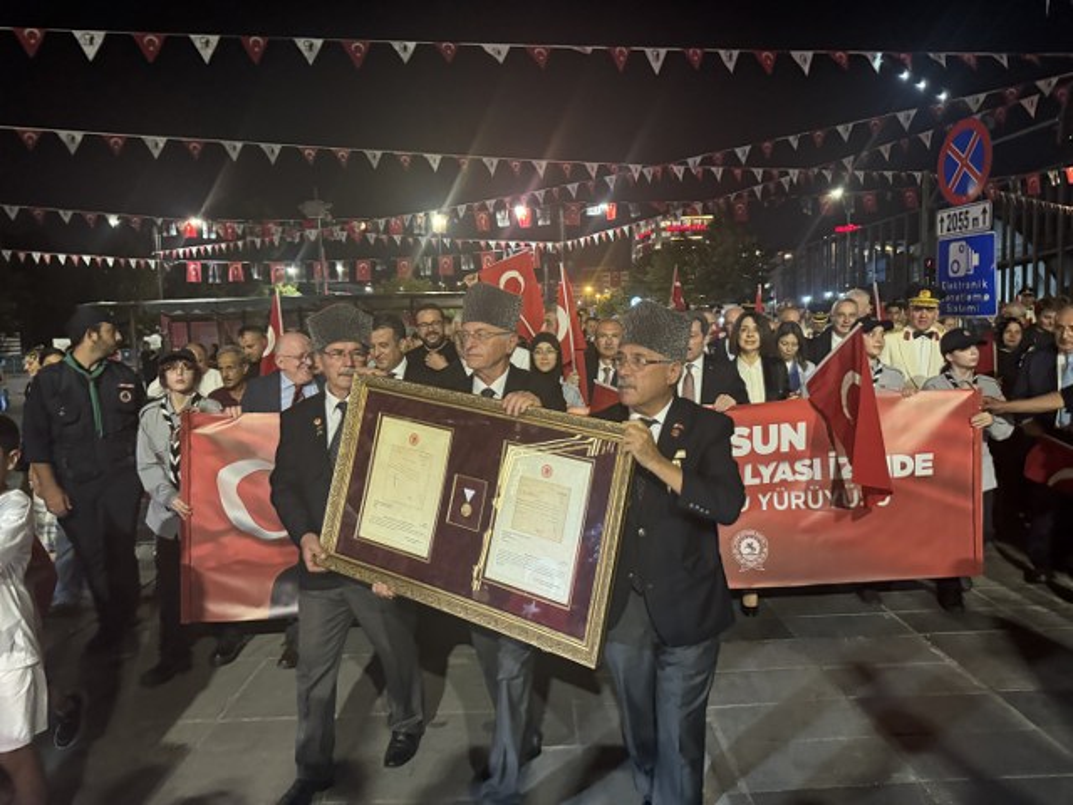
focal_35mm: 24
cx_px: 536
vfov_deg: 56.8
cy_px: 402
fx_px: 744
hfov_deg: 71.6
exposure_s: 1/33
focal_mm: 6.76
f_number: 1.78
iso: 800
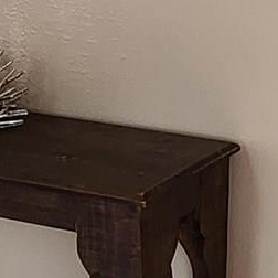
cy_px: 35
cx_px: 322
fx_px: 954
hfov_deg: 16.0
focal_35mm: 105
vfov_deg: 16.4
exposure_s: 1/40
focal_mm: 2.2
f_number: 2.2
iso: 400
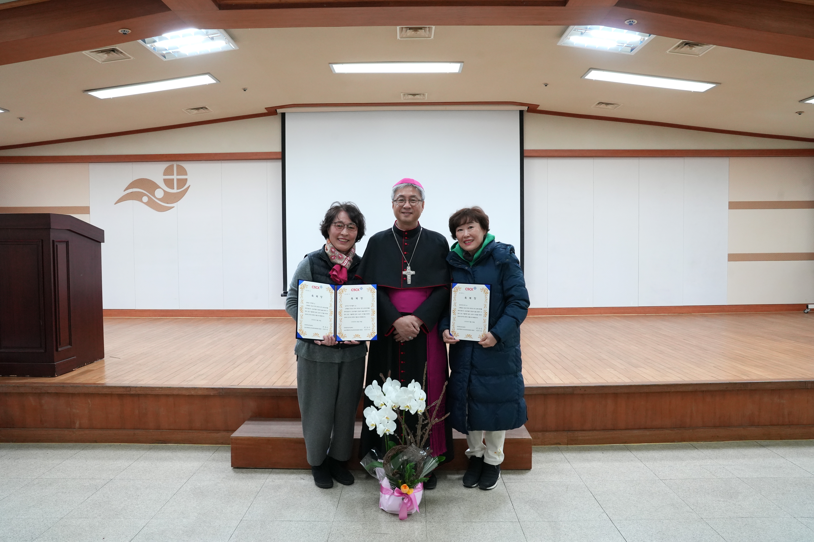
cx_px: 407
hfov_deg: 73.7
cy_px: 271
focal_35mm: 24
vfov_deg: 53.1
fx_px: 543
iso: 3200
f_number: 8
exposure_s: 1/80
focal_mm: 24
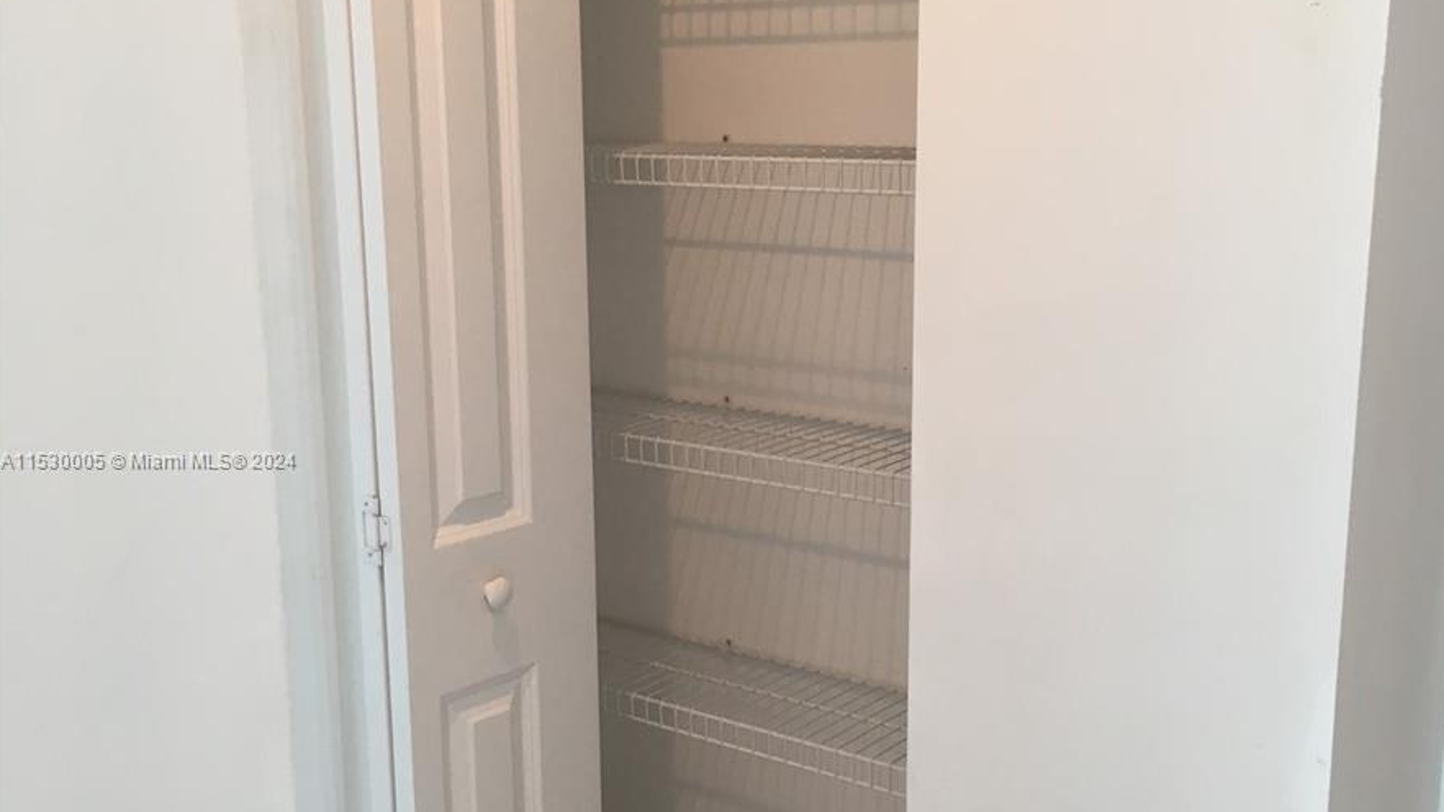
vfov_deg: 27.7
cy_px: 462
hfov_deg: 47.4
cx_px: 732
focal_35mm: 43
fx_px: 1646
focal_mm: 4.15
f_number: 2.2
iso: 32
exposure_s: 1/30
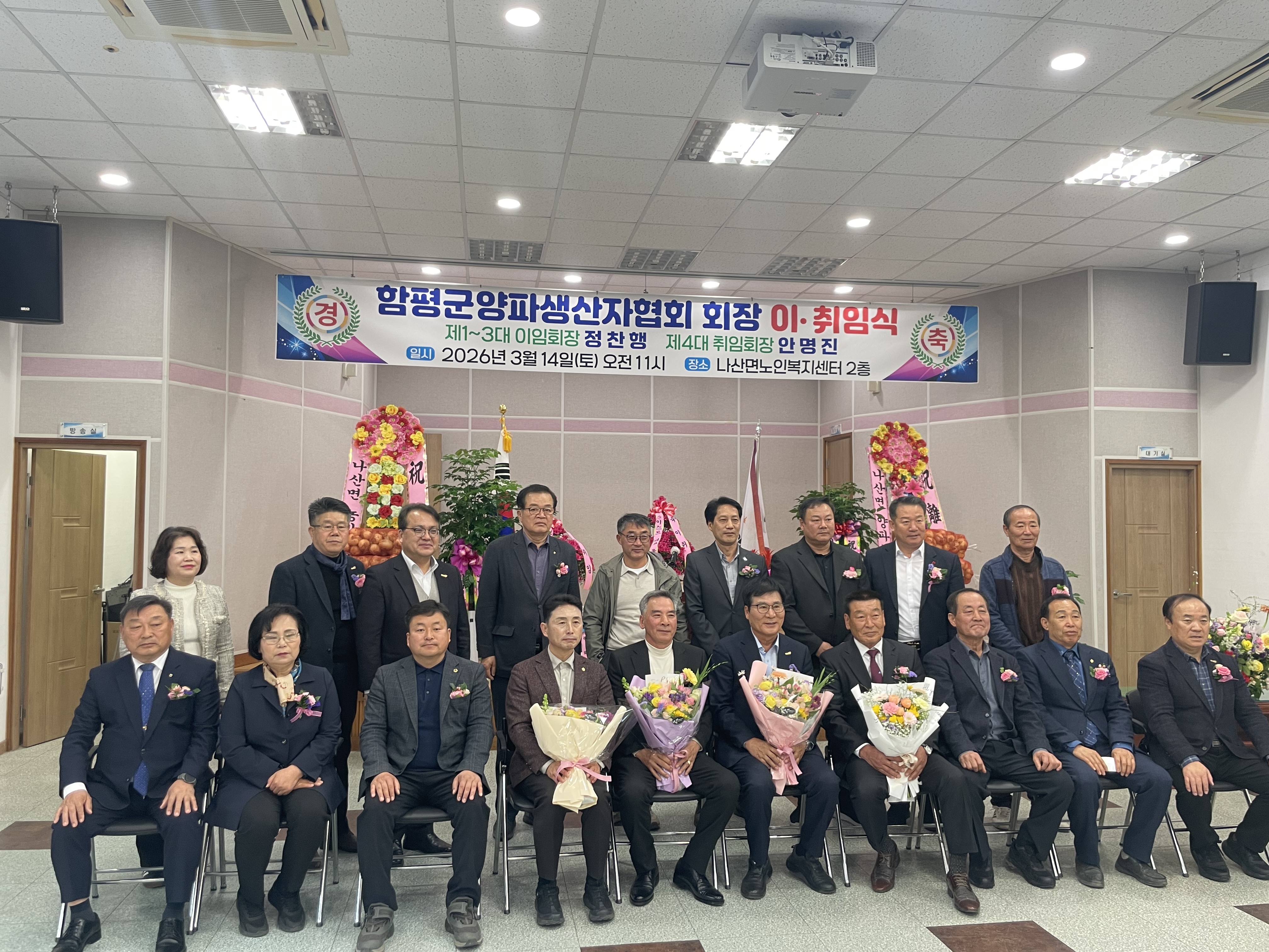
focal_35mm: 26
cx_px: 634
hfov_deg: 67.3
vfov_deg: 53.1
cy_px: 476
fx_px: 953
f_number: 1.6
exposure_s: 1/60
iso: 100
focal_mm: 4.2
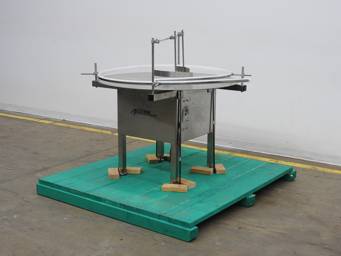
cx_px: 170
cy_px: 128
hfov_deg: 34.9
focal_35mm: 55
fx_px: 542
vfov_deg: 26.6
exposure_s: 1/30
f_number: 4
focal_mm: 9.9
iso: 140
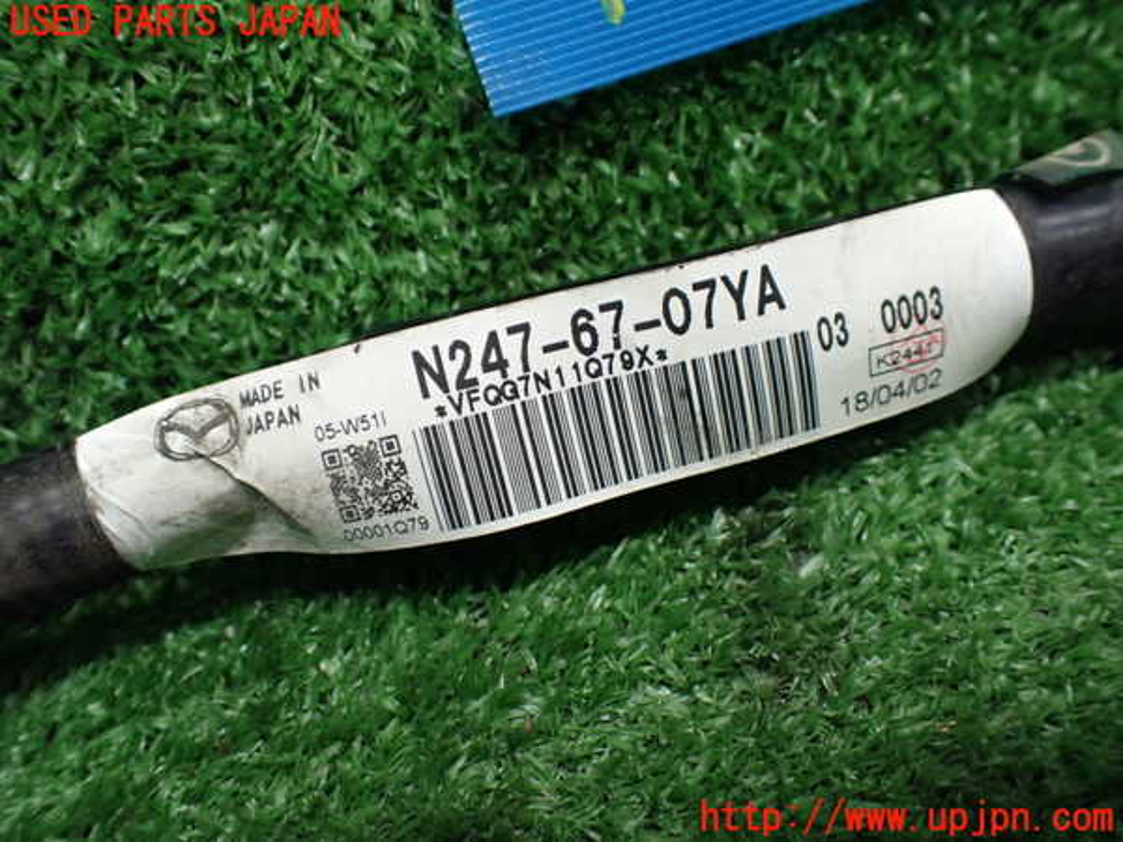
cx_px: 562
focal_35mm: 30
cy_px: 421
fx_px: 973
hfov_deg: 60.0
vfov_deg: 46.8
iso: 640
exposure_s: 1/125
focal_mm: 5.4
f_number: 2.3
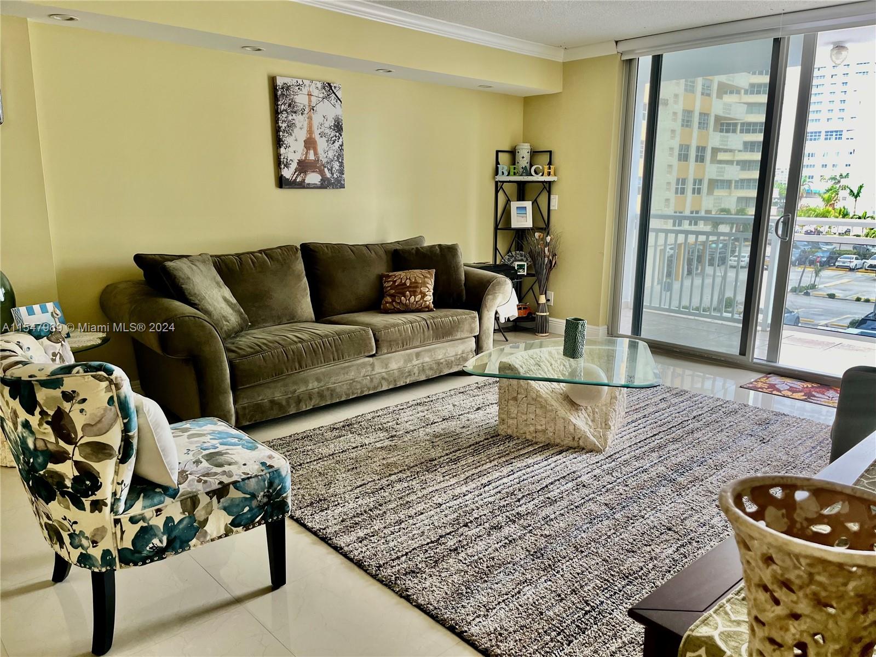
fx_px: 658
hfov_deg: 67.3
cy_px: 328
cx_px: 438
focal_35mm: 26
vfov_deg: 53.1
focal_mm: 5.1
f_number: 1.6
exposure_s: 1/122
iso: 100
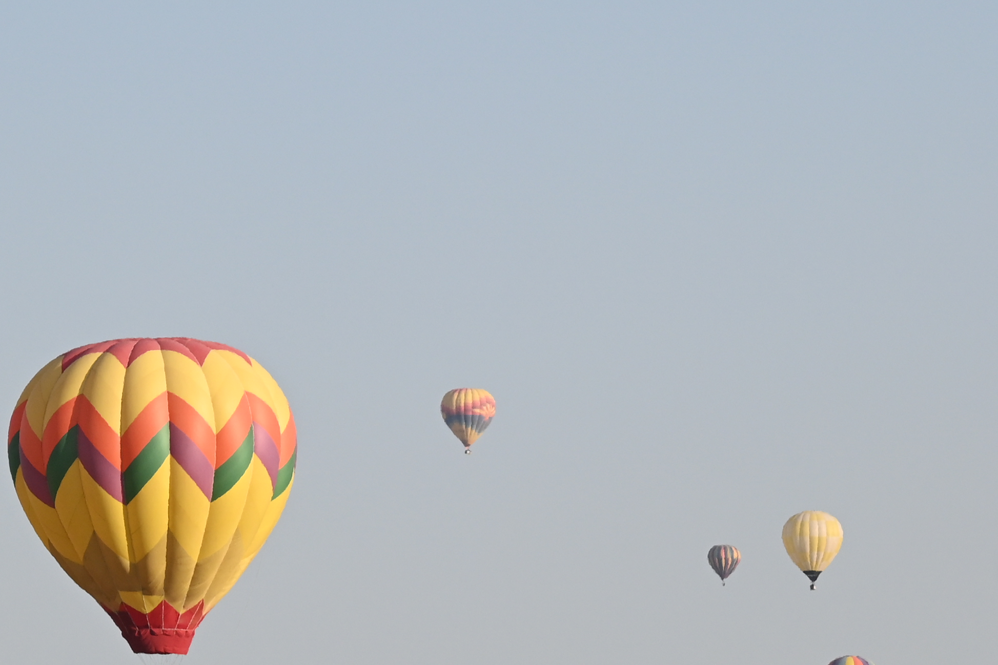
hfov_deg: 4.6
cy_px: 112
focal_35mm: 450
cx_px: 452
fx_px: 12486
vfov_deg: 3.1
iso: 160
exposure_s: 1/1000
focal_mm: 105
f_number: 5
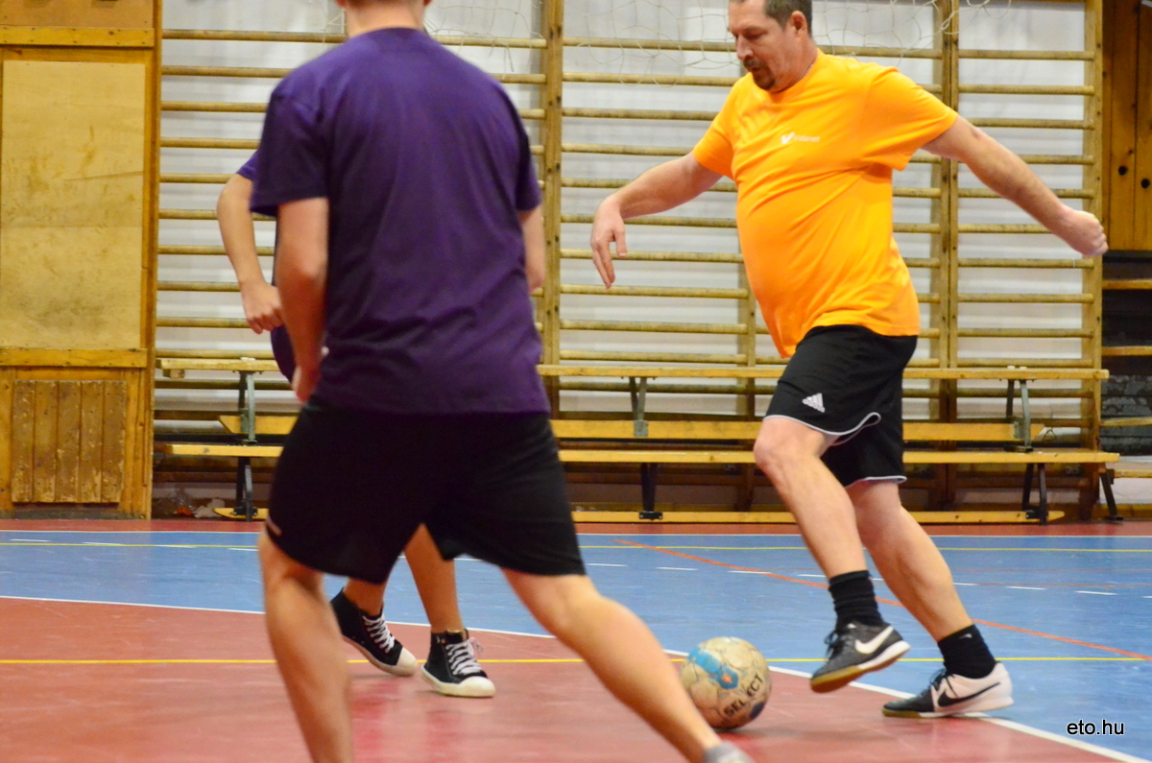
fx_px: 5365
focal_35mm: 168
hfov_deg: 12.3
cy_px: 382
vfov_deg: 8.1
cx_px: 576
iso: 6400
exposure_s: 1/500
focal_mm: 112
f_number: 5
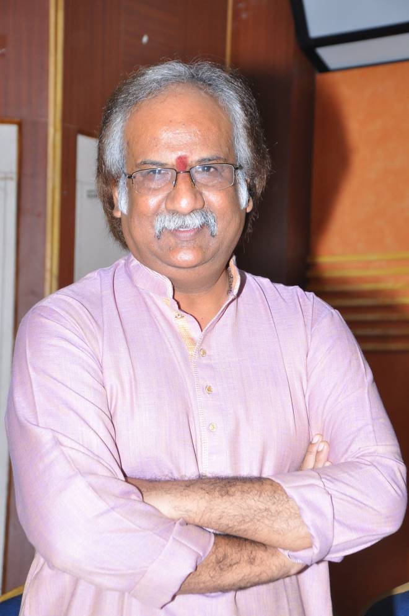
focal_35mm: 93
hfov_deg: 14.7
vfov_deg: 21.9
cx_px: 204
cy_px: 308
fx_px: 1589
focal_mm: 62
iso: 400
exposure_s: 1/125
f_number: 7.1
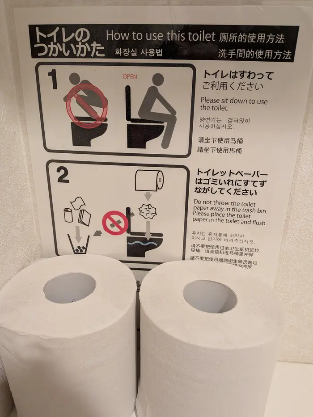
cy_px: 208
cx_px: 156
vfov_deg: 71.6
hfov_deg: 56.8
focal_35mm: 24
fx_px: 289
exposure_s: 1/100
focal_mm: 4.53
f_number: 1.7
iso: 608
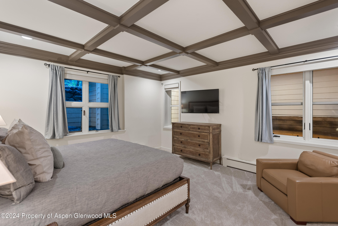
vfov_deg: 70.5
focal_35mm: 17
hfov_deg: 93.3
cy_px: 113
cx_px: 169
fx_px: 160
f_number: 7.1
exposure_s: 1
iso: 500
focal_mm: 17
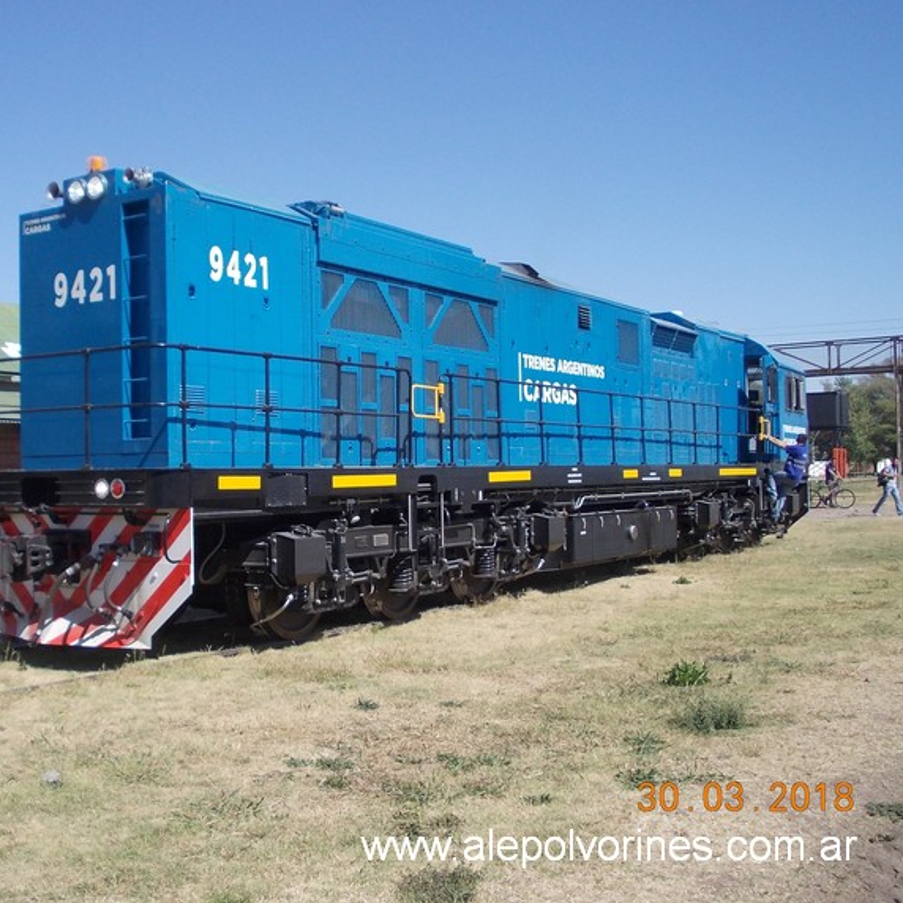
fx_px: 1328
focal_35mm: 45
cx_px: 311
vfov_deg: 37.6
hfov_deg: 37.2
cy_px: 452
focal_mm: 5.3
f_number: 6.2
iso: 80
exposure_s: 1/250
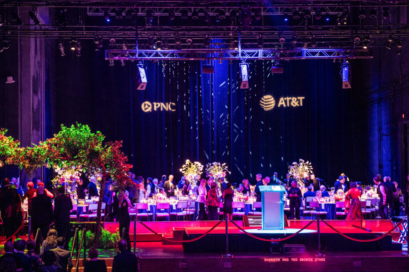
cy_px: 136
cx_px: 204
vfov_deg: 16.0
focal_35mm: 85
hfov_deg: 23.9
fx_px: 965
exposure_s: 1/25
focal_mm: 85
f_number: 6.3
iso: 4000
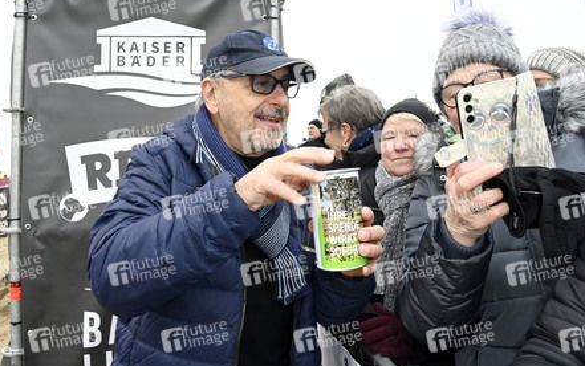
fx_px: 399
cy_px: 171
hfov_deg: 72.5
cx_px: 292
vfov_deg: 49.3
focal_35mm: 25
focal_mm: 24
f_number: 10
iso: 1000
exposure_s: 1/160
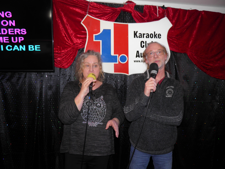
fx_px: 182
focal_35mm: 28
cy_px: 84
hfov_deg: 63.4
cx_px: 112
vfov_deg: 49.7
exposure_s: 1/30
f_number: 2.8
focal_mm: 4.9
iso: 100
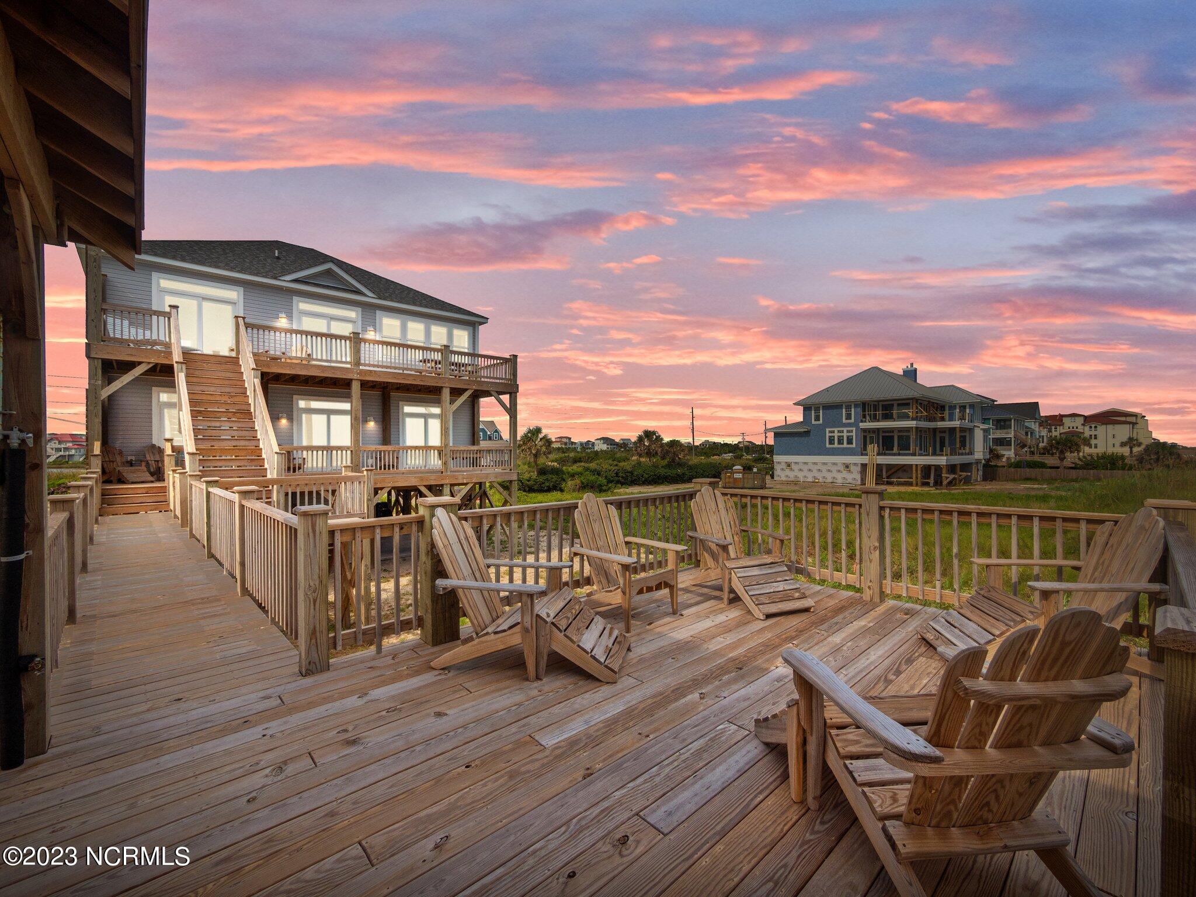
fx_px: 484
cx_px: 598
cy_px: 448
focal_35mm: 14
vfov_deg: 85.7
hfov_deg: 102.1
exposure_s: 1/1000
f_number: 5.6
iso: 200
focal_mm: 7
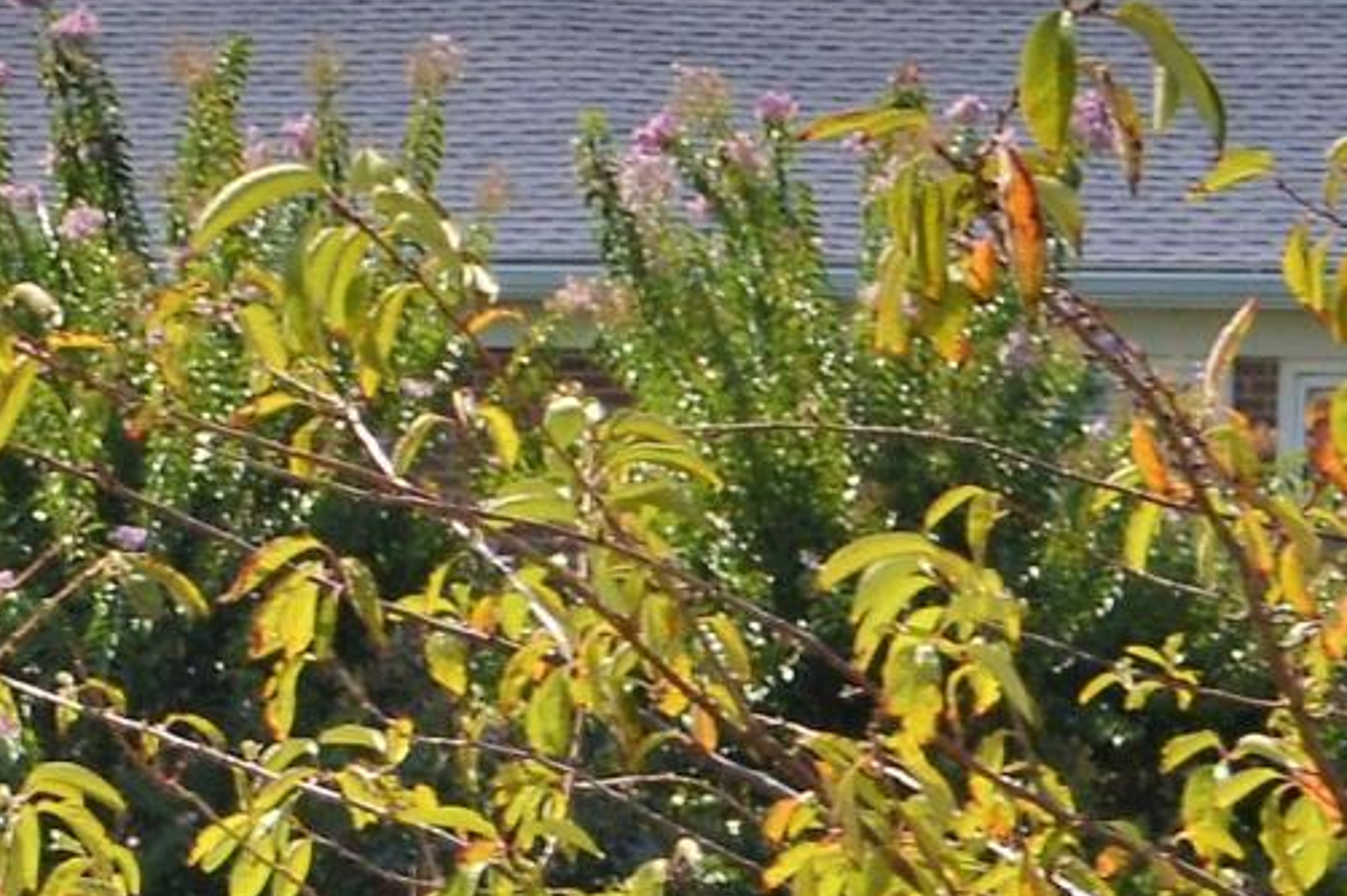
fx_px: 12077
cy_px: 1449
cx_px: -2571
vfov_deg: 4.2
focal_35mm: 323
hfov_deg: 6.0
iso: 100
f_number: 9
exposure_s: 1/200
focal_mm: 36
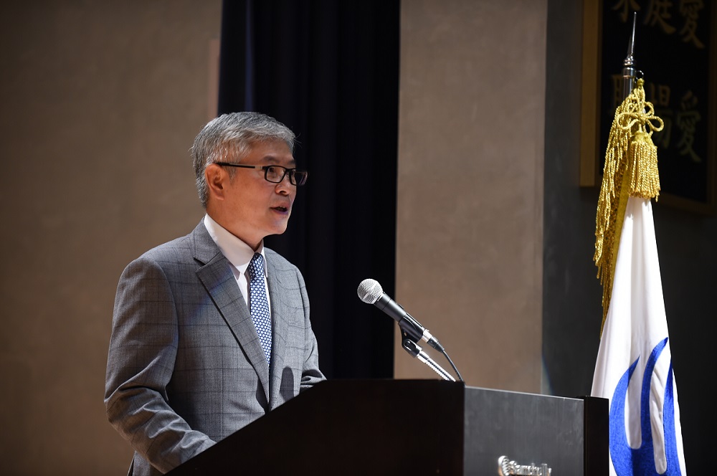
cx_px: 358
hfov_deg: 15.2
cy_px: 238
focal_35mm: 135
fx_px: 2685
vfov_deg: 10.1
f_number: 2.8
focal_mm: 135
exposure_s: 1/160
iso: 800
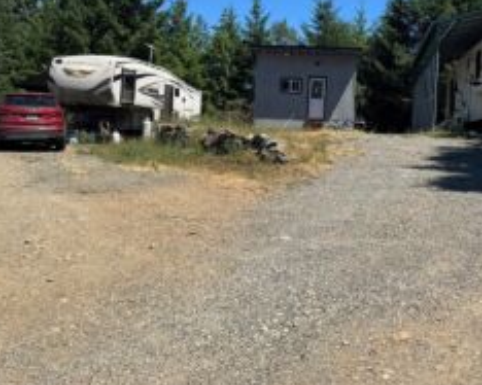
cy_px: 134
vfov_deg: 37.0
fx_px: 570
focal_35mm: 40
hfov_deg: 45.4
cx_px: 303
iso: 80
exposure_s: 1/4310
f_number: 1.78
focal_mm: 6.76
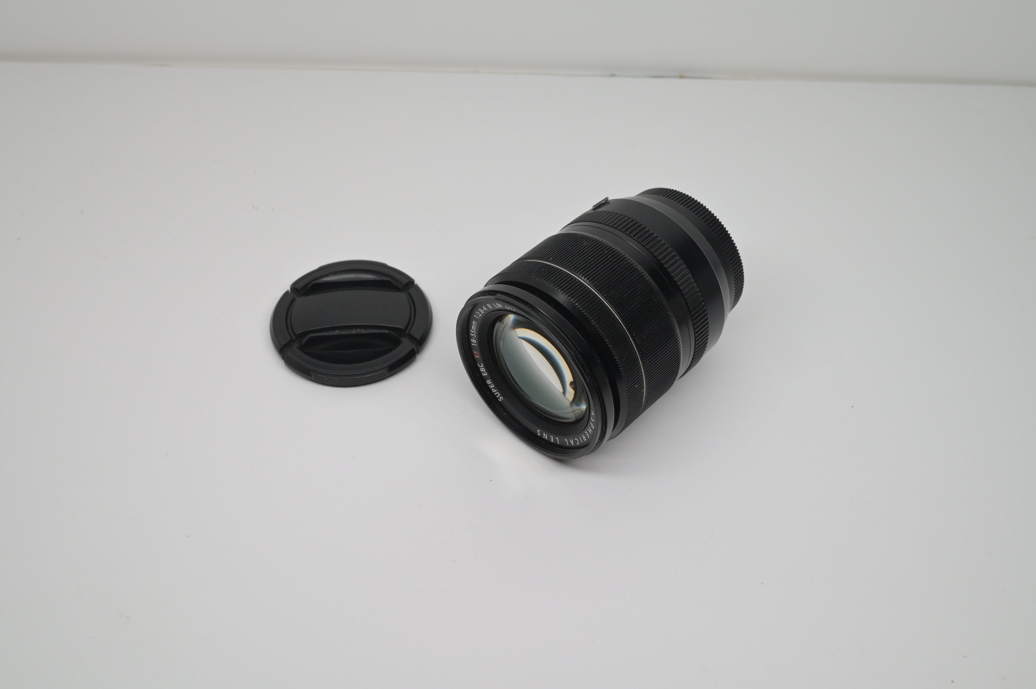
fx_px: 1150
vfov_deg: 33.4
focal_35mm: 40
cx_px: 518
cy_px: 344
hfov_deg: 48.5
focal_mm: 40
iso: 2000
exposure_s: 1/200
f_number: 13
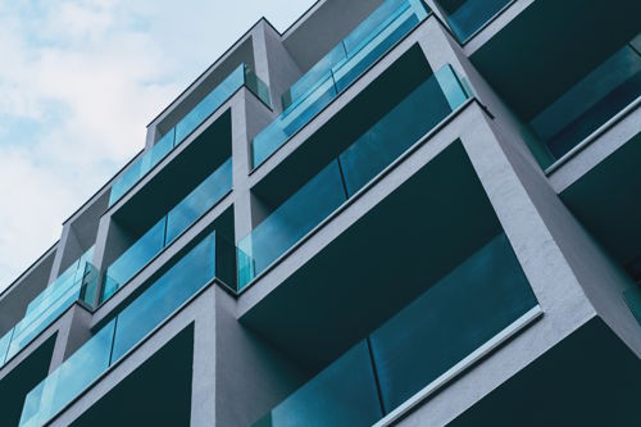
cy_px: 214
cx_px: 320
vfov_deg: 27.0
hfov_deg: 39.6
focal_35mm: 50
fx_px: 890
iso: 500
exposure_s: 1/160
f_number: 5.6
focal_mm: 50
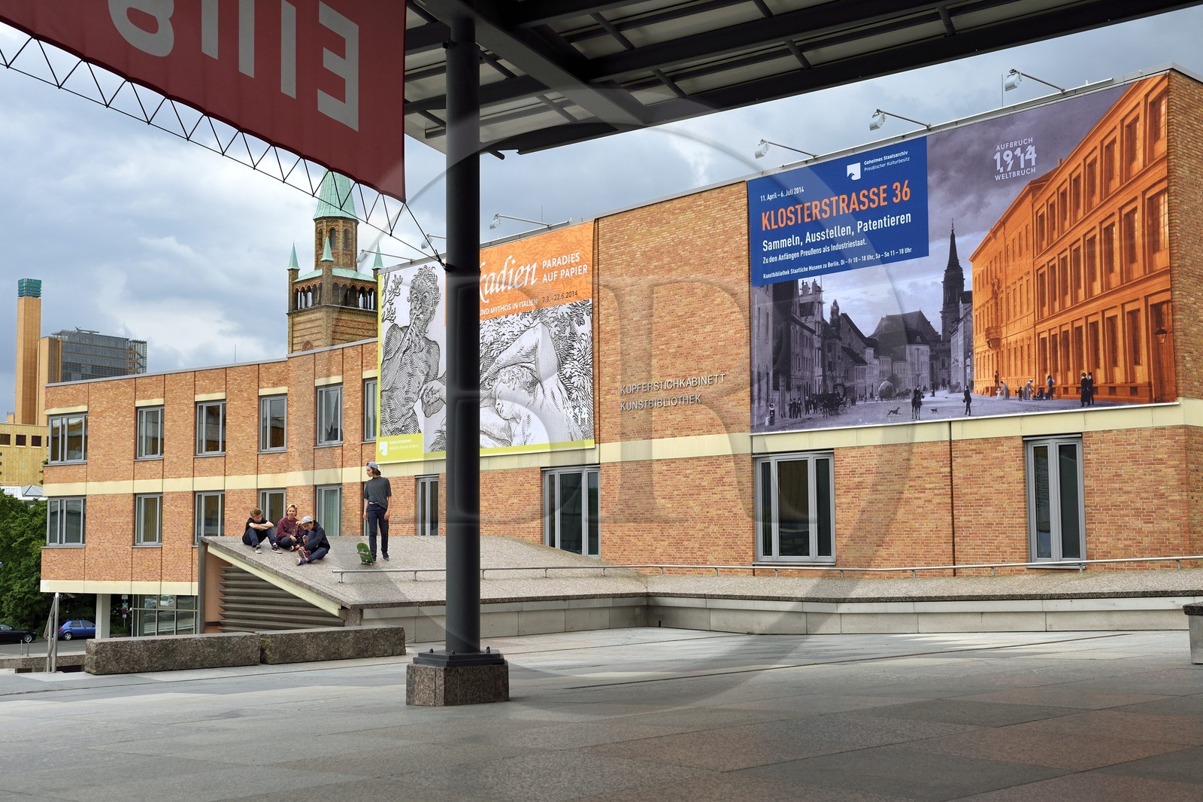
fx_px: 1269
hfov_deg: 50.7
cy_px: 401
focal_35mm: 38
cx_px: 602
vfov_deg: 35.0
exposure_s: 1/250
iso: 400
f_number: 7.1
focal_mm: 38
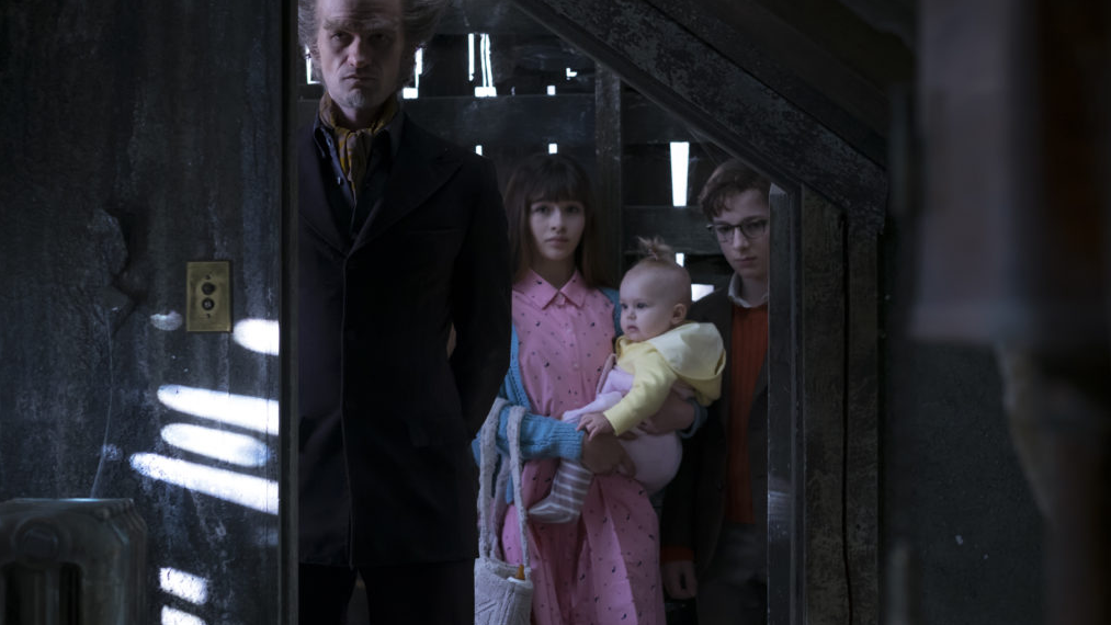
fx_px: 2622
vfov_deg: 13.6
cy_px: 293
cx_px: 551
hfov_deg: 23.9
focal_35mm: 89
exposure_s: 1/125
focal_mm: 56
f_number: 2.8
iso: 1600
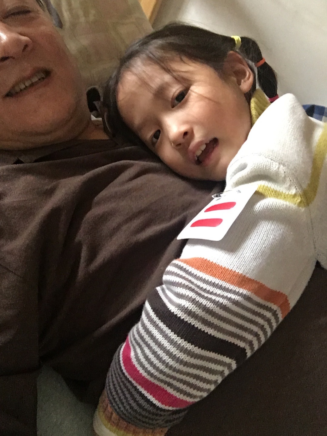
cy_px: 218
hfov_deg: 78.1
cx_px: 164
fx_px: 202
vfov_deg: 94.5
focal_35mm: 16
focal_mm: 2.65
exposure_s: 1/17
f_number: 2.2
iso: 640
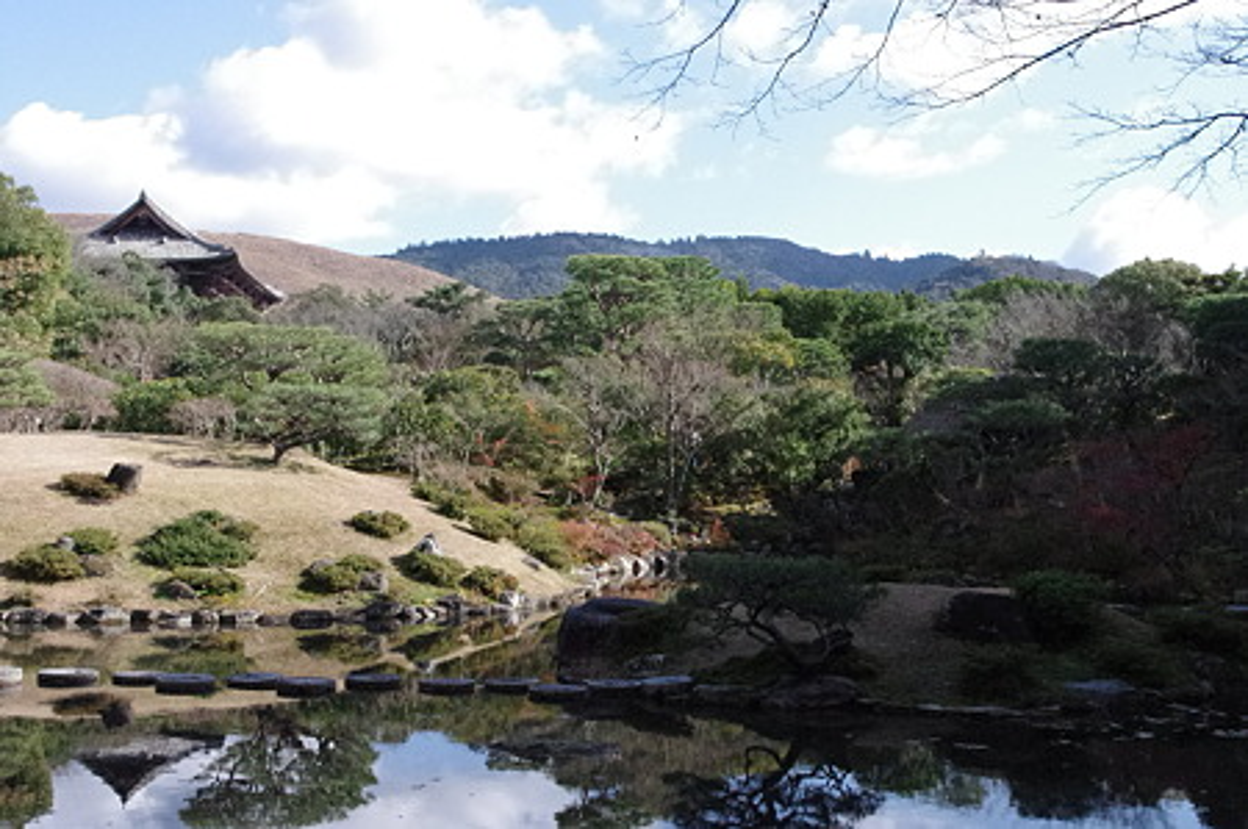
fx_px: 1593
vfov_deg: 29.2
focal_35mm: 46
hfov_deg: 42.8
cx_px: 624
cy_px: 414
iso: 6400
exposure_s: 1/3200
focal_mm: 30.63
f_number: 10
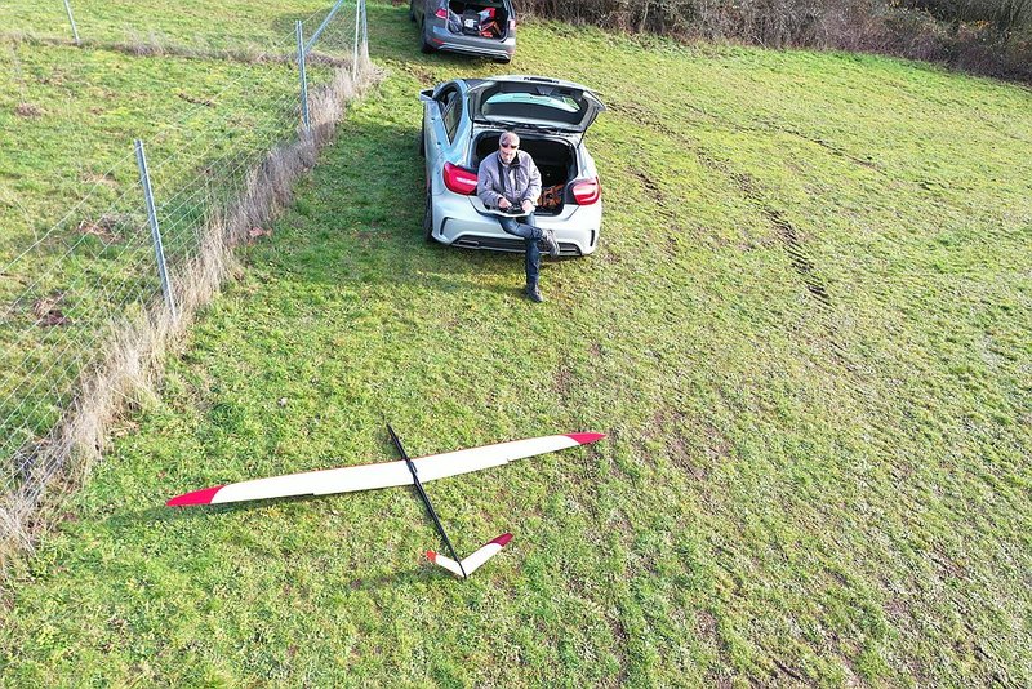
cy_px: 344
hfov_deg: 65.5
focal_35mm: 28
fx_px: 803
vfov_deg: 46.4
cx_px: 516
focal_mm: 10.26
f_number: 4
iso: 100
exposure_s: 1/80
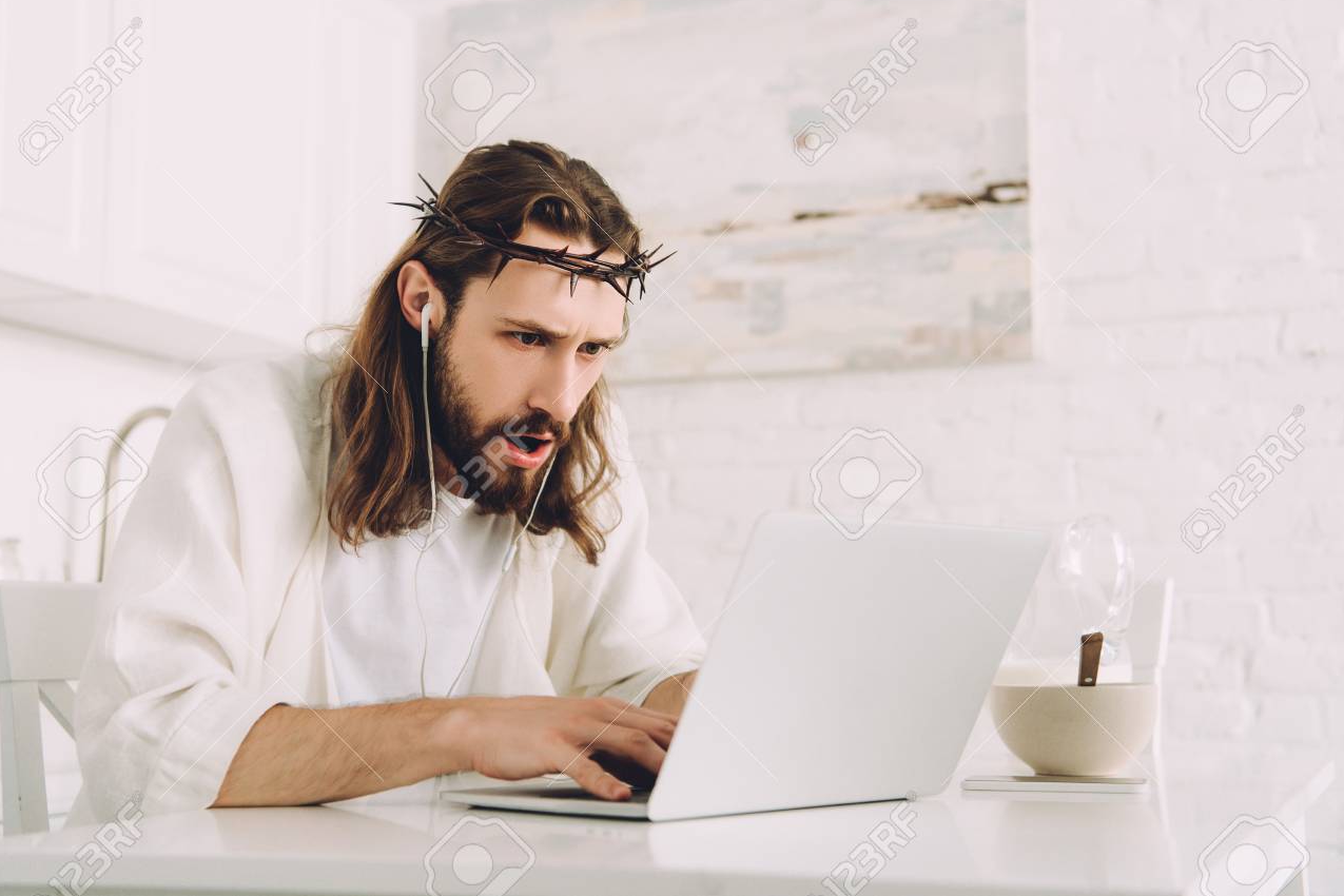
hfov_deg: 38.9
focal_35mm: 51
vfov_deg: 26.5
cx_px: 664
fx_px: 1904
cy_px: 441
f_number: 3.5
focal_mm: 50
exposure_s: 1/200
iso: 400
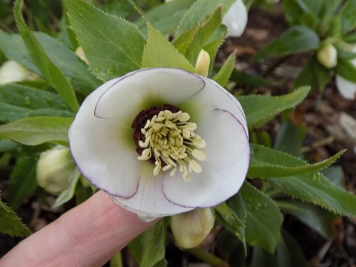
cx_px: 178
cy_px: 134
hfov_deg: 54.0
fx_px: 350
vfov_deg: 41.8
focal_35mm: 34
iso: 360
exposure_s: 1/30
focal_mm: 6.1
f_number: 3.4
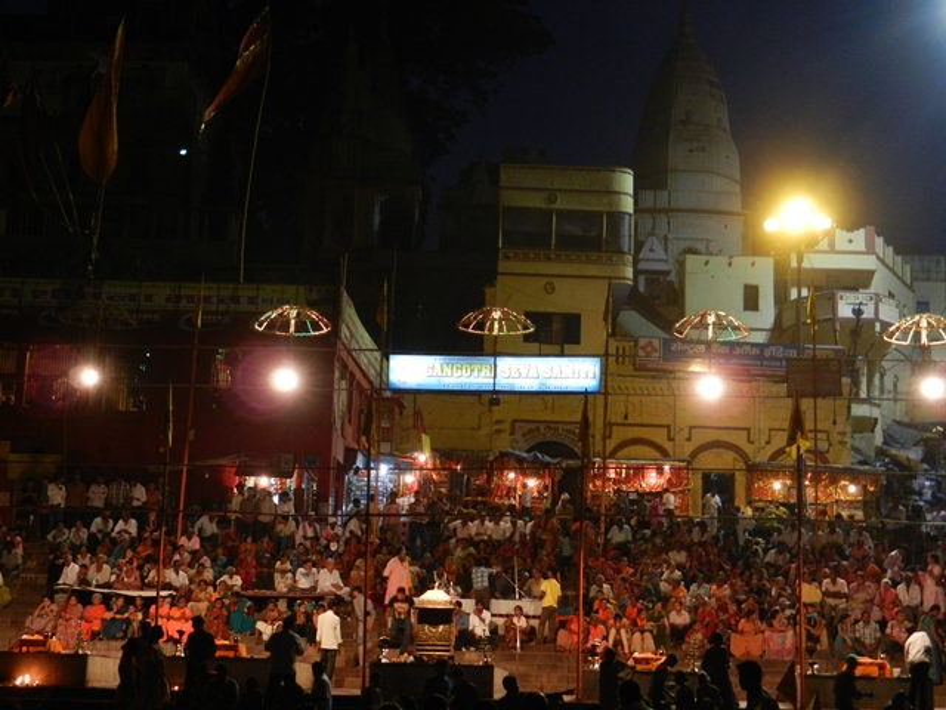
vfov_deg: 24.4
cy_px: 355
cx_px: 473
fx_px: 1640
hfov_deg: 32.2
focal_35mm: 60
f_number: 4.5
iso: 560
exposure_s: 1/20
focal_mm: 10.9
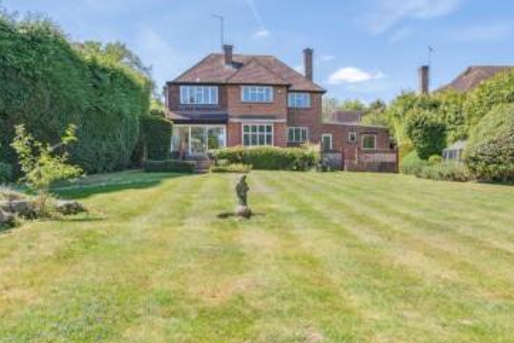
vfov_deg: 45.0
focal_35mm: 29
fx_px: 414
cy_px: 173
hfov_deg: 63.6
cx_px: 276
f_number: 5
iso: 640
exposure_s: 1/1600
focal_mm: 16
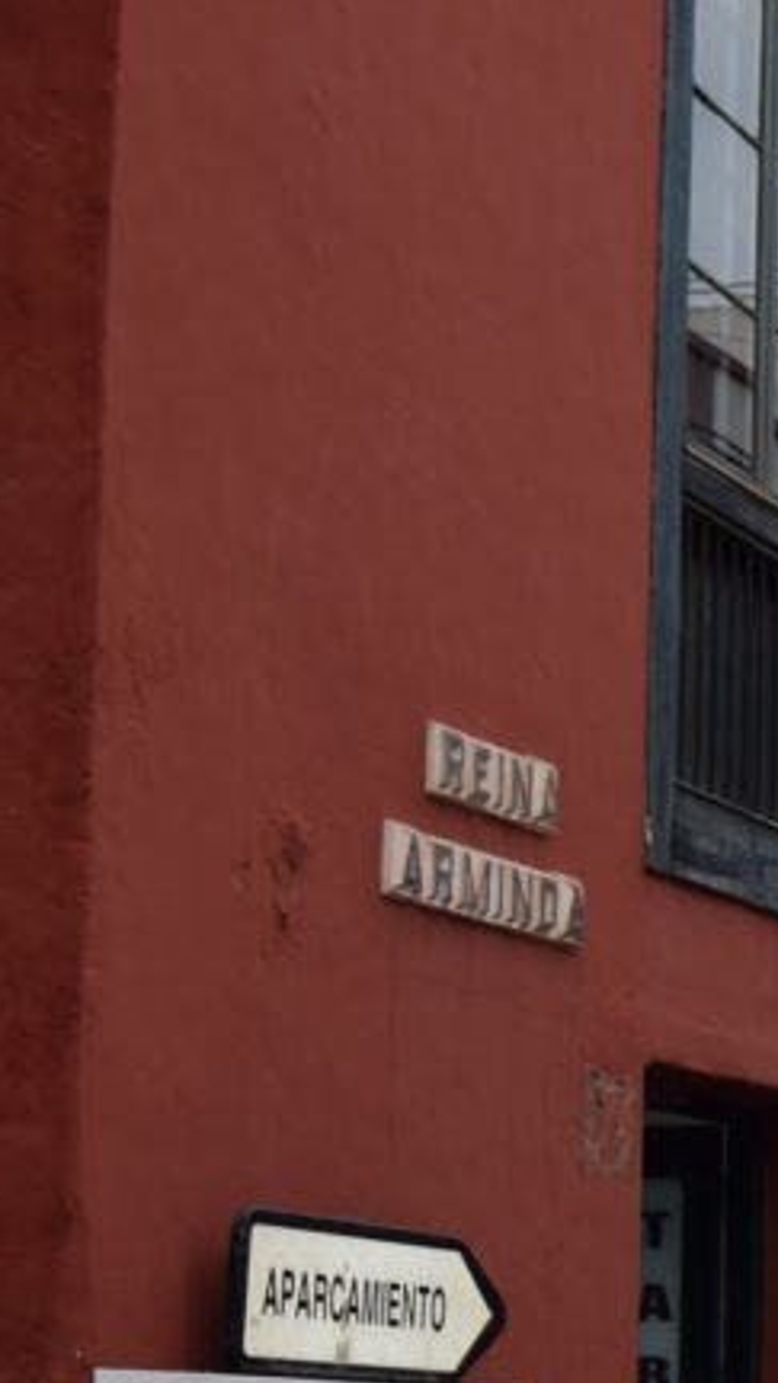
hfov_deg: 10.5
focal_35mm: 100
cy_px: 1220
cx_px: 1819
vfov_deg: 20.9
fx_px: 3684
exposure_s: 1/200
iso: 100
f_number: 8
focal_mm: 23
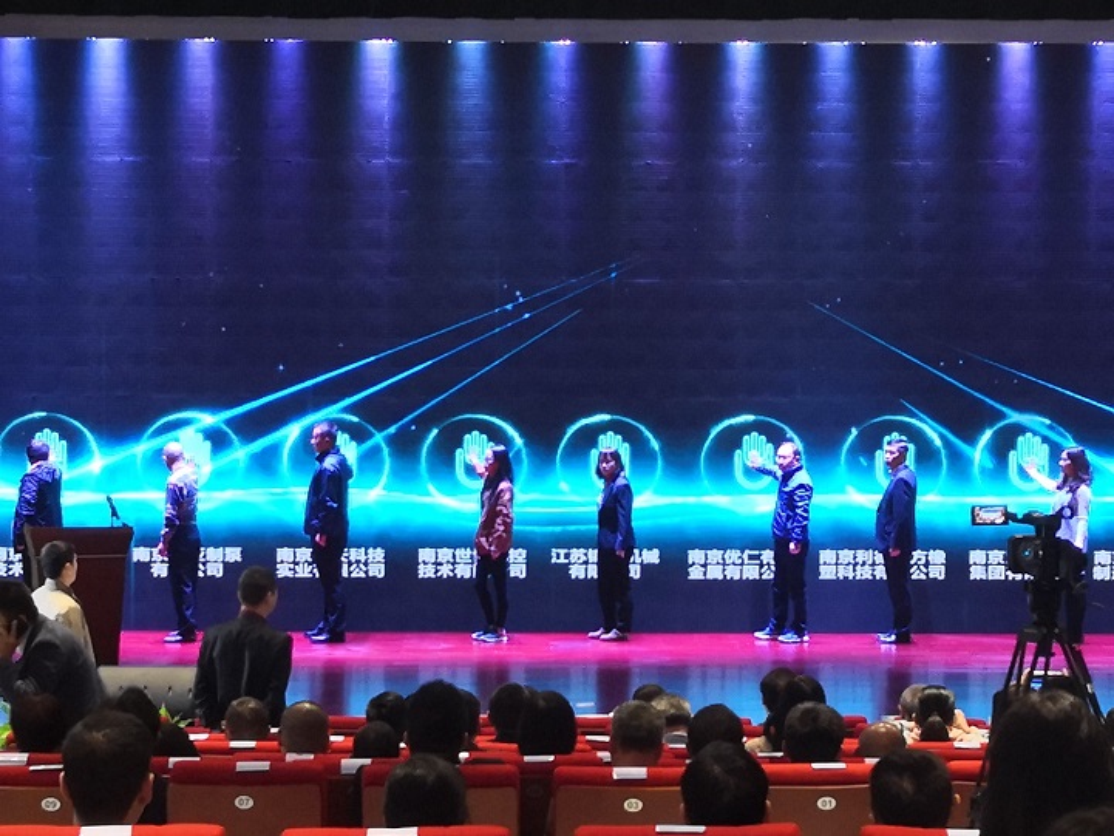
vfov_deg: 16.8
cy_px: 418
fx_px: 2832
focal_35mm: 88
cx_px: 557
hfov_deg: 22.3
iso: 160
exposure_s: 1/33.3
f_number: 1.6
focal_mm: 3.95
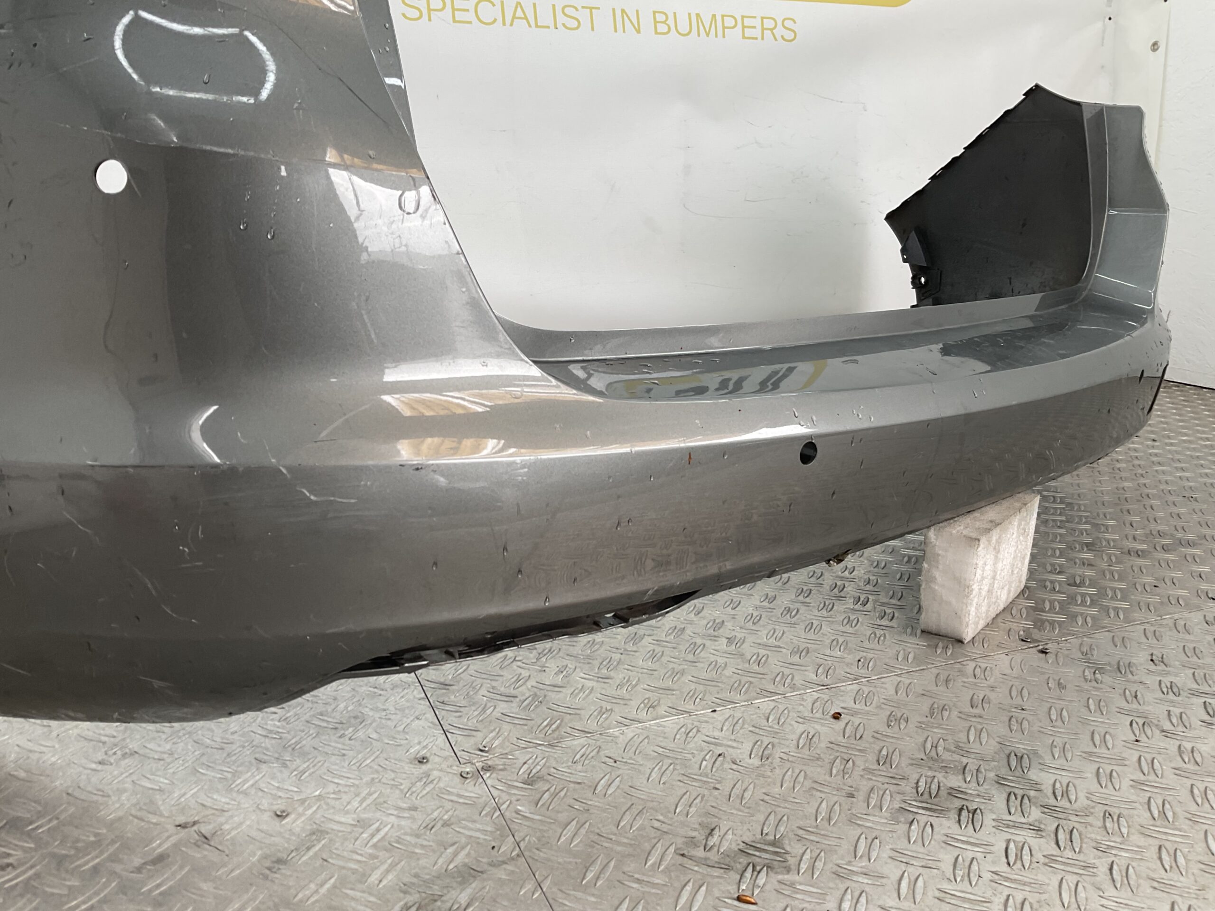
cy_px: 456
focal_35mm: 29
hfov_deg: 61.7
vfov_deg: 48.2
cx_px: 608
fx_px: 1018
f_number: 1.8
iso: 20
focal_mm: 3
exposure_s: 1/120
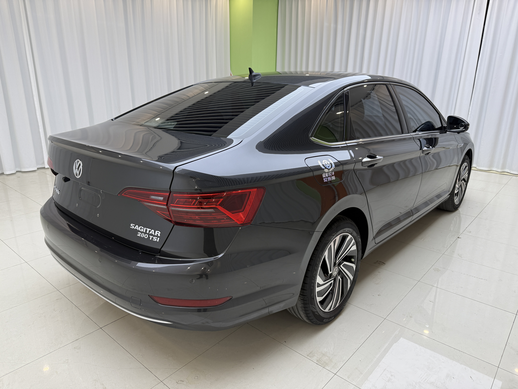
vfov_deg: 56.8
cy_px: 194
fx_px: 359
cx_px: 259
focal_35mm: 24
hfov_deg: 71.6
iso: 64
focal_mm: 6.76
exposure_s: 1/100
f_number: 1.78
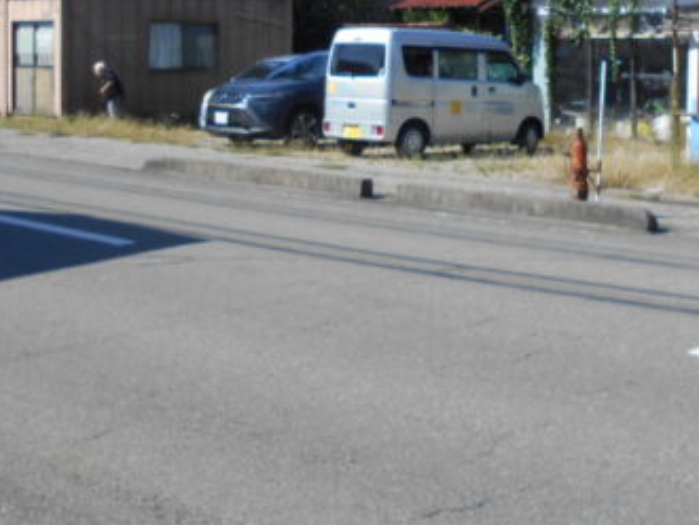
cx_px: 527
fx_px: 1273
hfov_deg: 30.2
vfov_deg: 22.6
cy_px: 23
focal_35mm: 63
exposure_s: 1/800
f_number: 3.2
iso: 80
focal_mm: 4.6
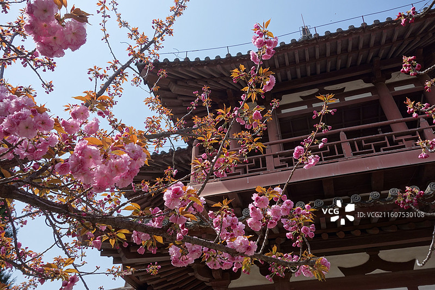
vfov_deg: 42.3
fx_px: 374
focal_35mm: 31
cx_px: 218
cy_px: 145
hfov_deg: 60.3
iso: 125
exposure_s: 1/320
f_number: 5.6
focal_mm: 11.6
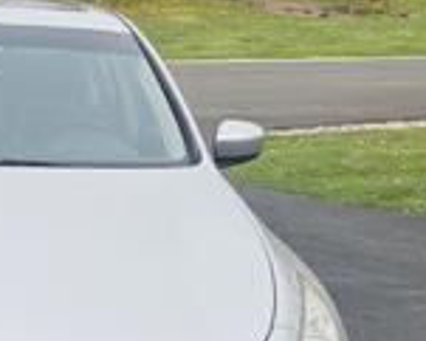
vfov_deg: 19.0
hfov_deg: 24.2
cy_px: 434
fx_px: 946
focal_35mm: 75
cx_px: -8
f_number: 1.7
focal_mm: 6.3
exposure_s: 1/400
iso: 20
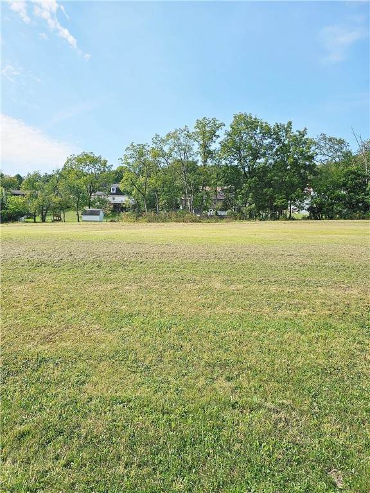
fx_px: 328
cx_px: 185
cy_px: 246
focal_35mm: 23
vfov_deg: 73.9
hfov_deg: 58.9
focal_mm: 6.3
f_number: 1.7
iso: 16
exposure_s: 1/1380
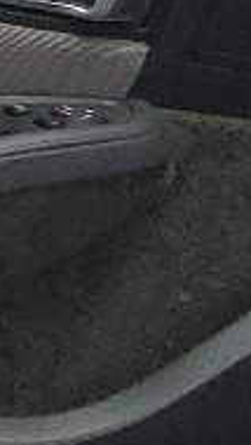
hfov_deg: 4.0
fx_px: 2825
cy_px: 499
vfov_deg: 8.9
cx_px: 1609
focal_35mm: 239
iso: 50
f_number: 1.5
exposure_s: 1/135
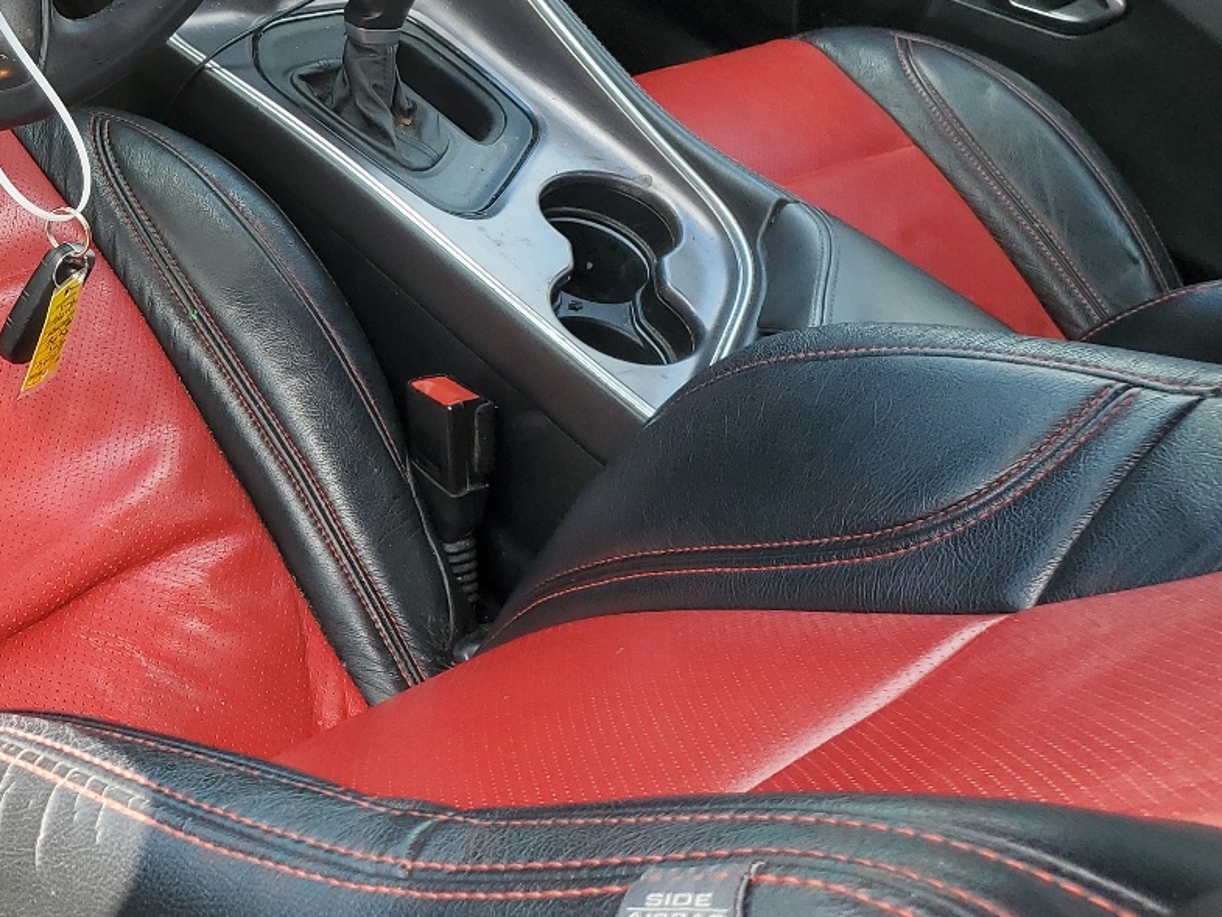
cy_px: 224
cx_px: 3
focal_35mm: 53
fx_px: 1871
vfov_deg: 27.1
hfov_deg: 33.2
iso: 50
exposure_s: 1/213
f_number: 1.5
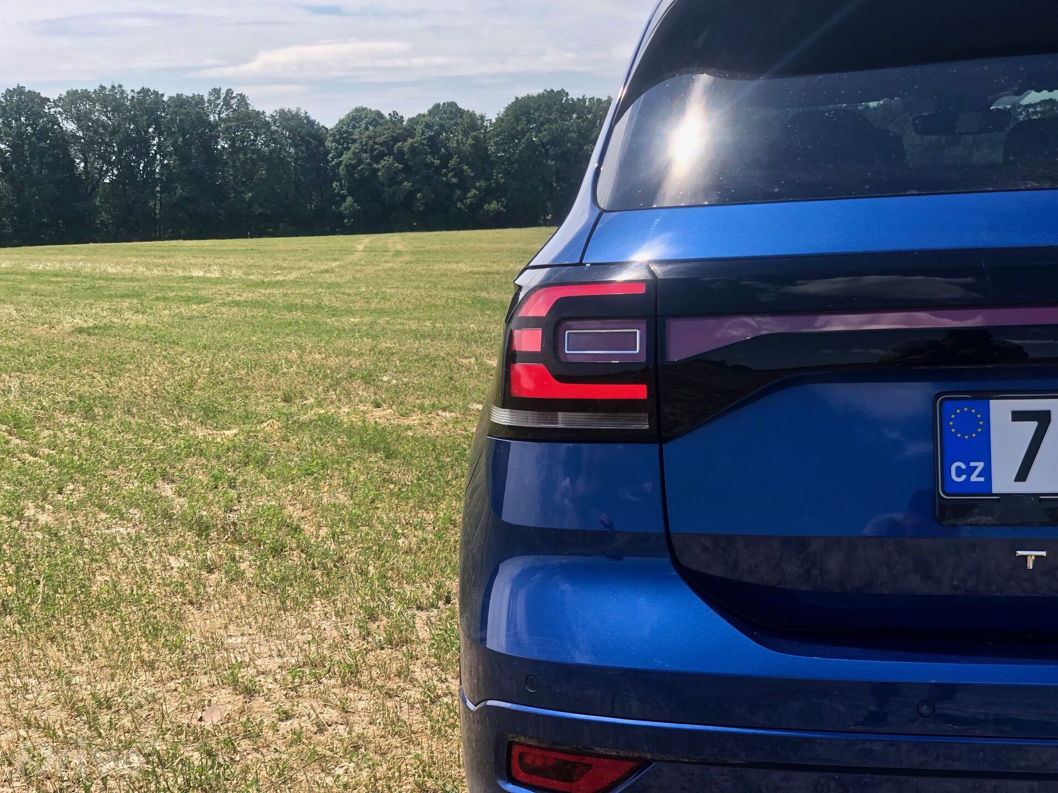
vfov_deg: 28.0
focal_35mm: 52
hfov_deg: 36.8
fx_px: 1589
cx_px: 529
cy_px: 396
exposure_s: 1/592
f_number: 2.4
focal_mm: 6
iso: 16
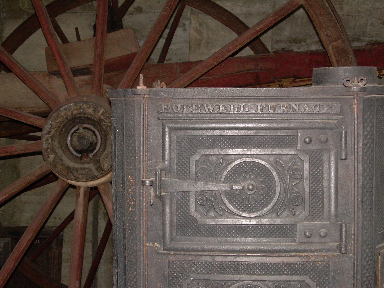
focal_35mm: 73
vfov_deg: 20.2
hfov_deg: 26.7
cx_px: 192
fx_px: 810
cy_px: 144
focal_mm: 12.5
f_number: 3.8
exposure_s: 1/60
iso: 200
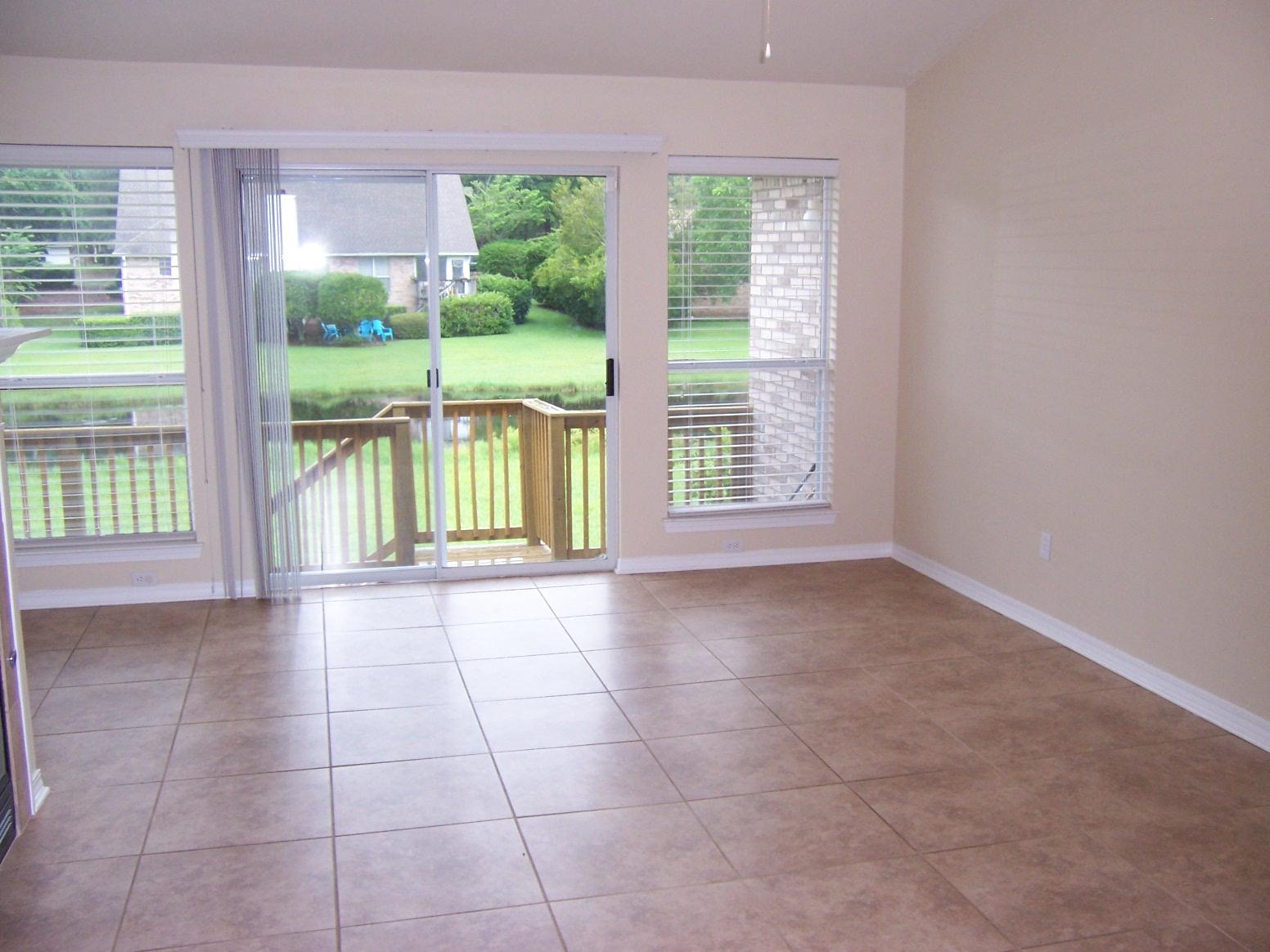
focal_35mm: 33
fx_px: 1211
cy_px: 476
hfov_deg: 55.4
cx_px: 635
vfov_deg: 42.9
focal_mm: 5.5
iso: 140
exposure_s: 1/60
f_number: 2.8
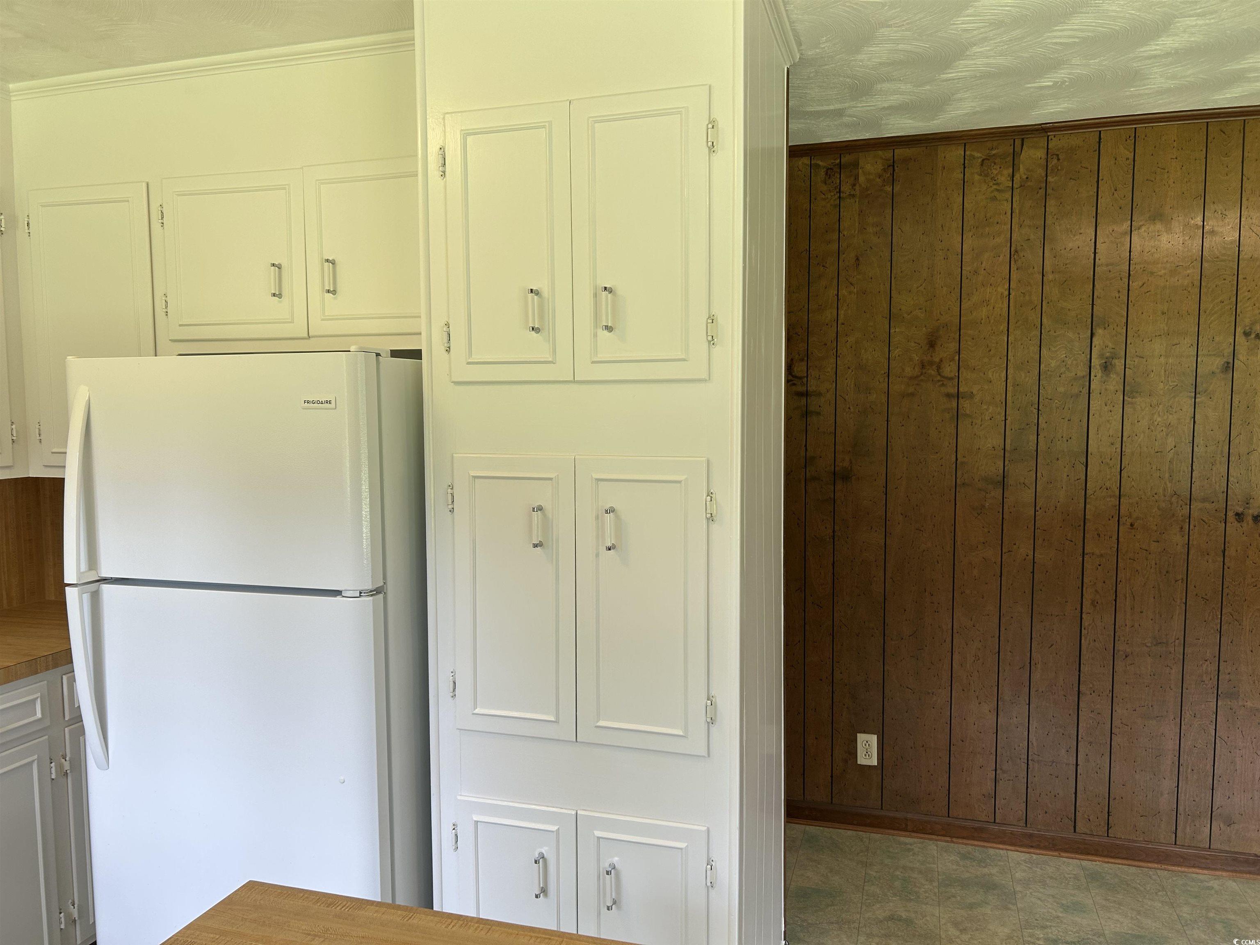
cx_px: 630
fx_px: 946
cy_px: 472
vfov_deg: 53.1
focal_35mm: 26
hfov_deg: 67.3
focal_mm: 5.7
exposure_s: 1/120
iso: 40
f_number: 1.5
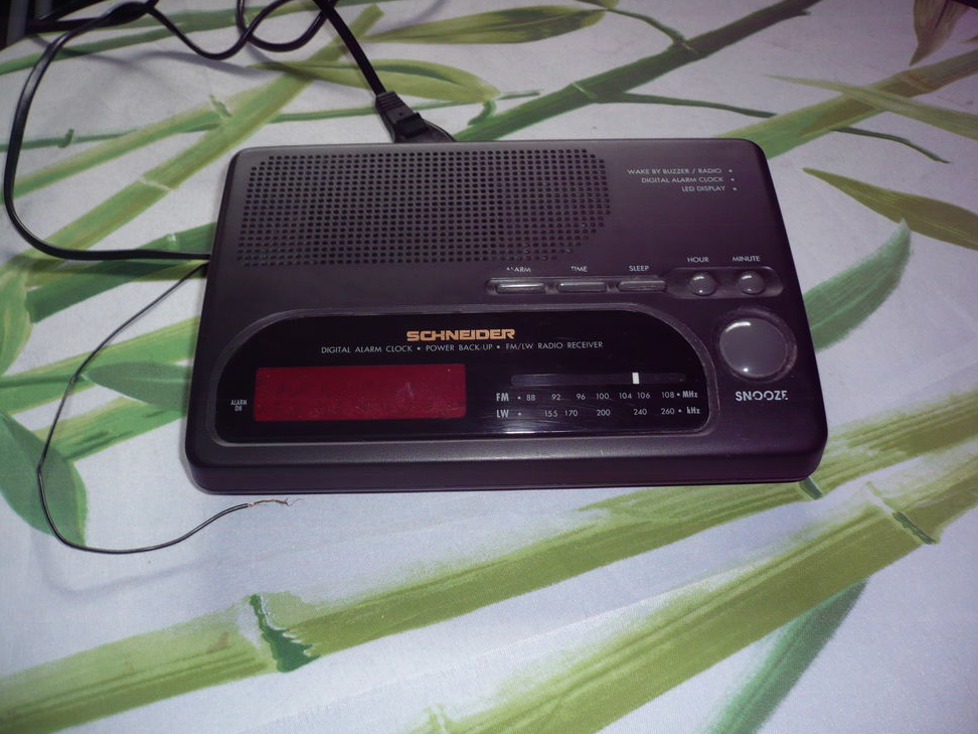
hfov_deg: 51.4
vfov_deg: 39.7
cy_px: 357
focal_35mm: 36
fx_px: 1017
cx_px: 488
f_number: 2.8
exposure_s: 1/30
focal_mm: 5.8
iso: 100
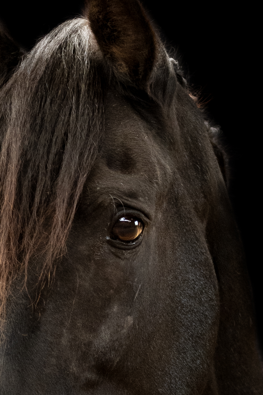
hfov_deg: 3.7
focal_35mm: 368
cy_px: 451
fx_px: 4028
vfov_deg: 5.6
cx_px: 140
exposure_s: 1/320
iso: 800
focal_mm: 75
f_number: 2.8
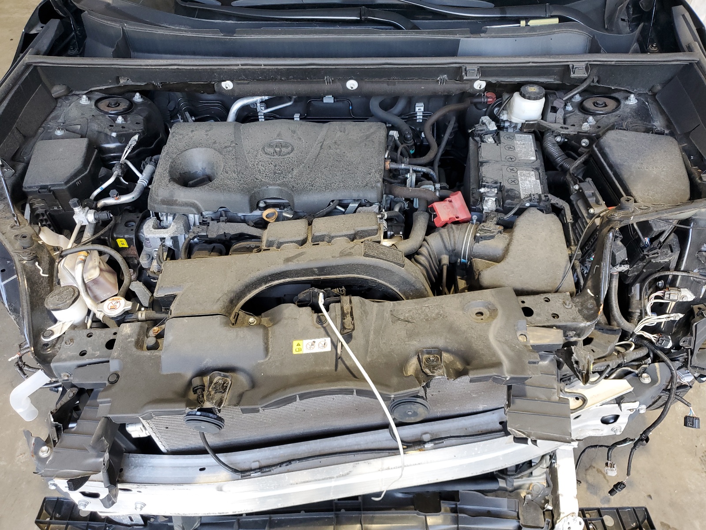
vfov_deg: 53.1
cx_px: 353
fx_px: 530
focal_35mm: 26
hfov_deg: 67.3
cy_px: 265
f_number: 1.5
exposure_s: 1/60.2
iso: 81
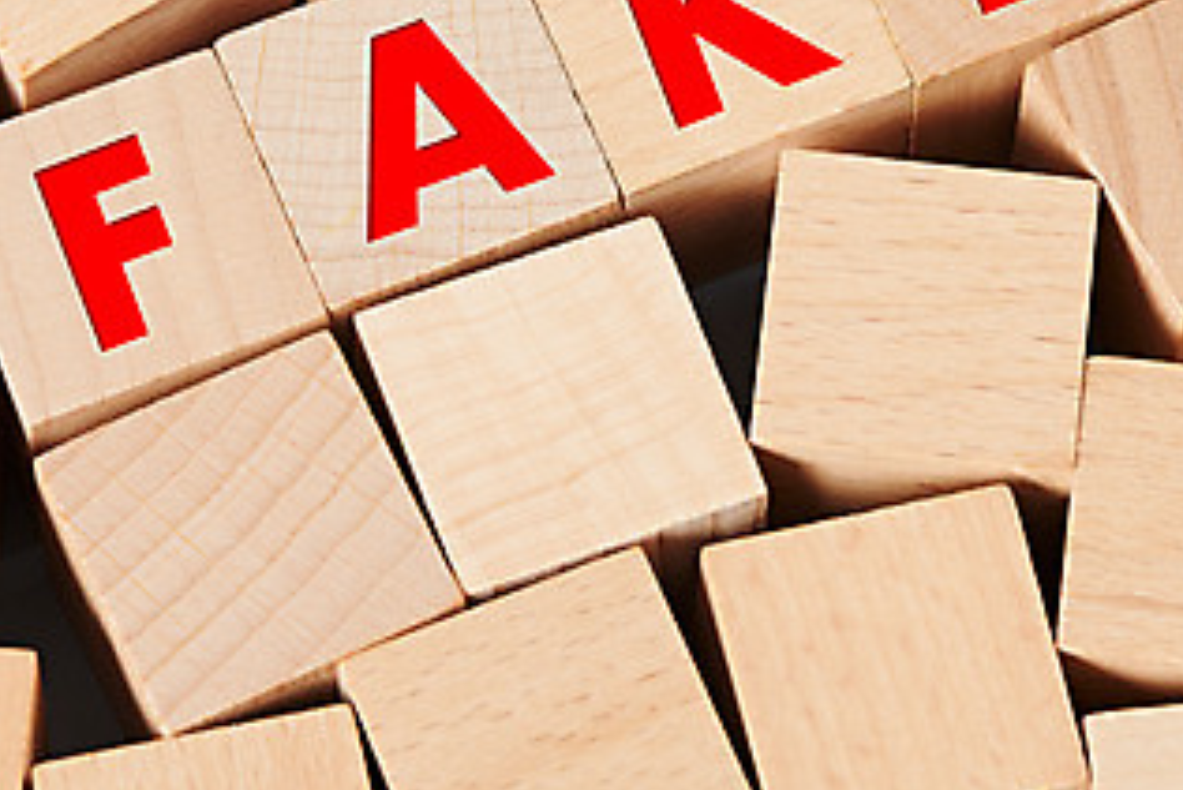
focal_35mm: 199
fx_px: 6542
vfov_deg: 6.9
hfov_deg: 10.3
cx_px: 578
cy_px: 82
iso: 100
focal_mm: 105
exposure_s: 1/125
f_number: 18
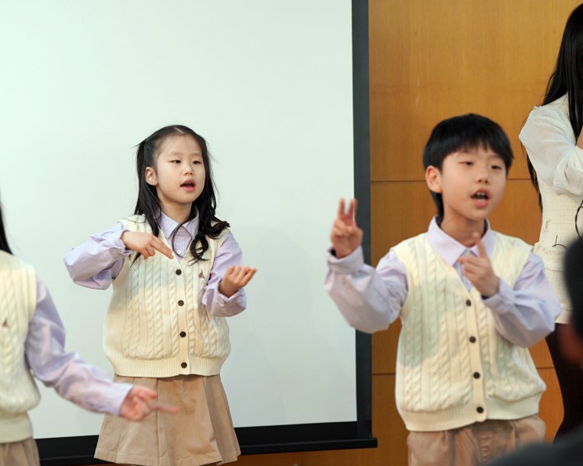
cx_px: 320
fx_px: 2174
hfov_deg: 15.3
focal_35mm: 126
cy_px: 234
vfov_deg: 12.2
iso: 800
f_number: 4
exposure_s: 1/160
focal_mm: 111
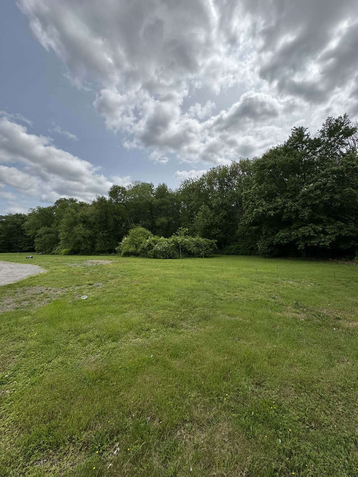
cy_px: 238
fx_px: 193
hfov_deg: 85.7
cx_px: 179
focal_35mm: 14
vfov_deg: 102.1
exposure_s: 1/2083
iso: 50
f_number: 2.2
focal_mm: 2.22
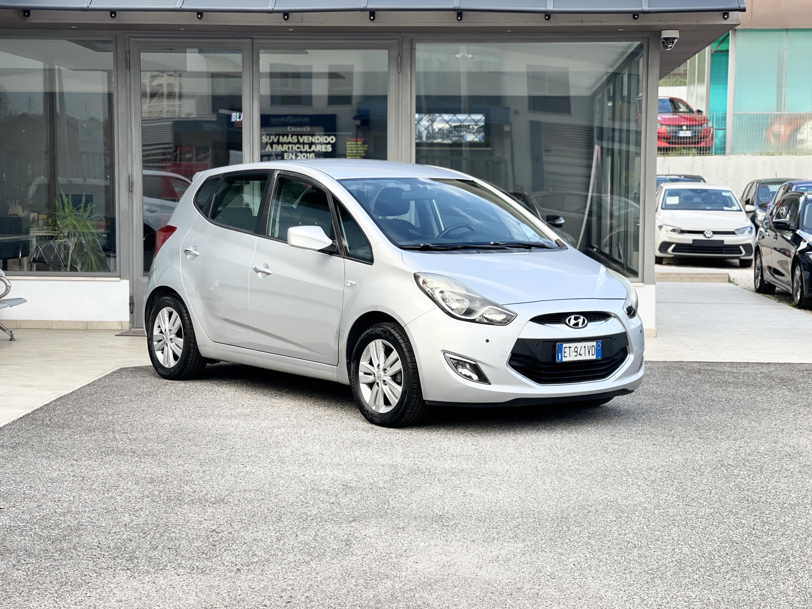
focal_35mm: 64
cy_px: 304
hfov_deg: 30.3
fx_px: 1501
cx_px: 406
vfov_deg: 22.9
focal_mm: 7.5
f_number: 2.2
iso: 40
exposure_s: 1/121
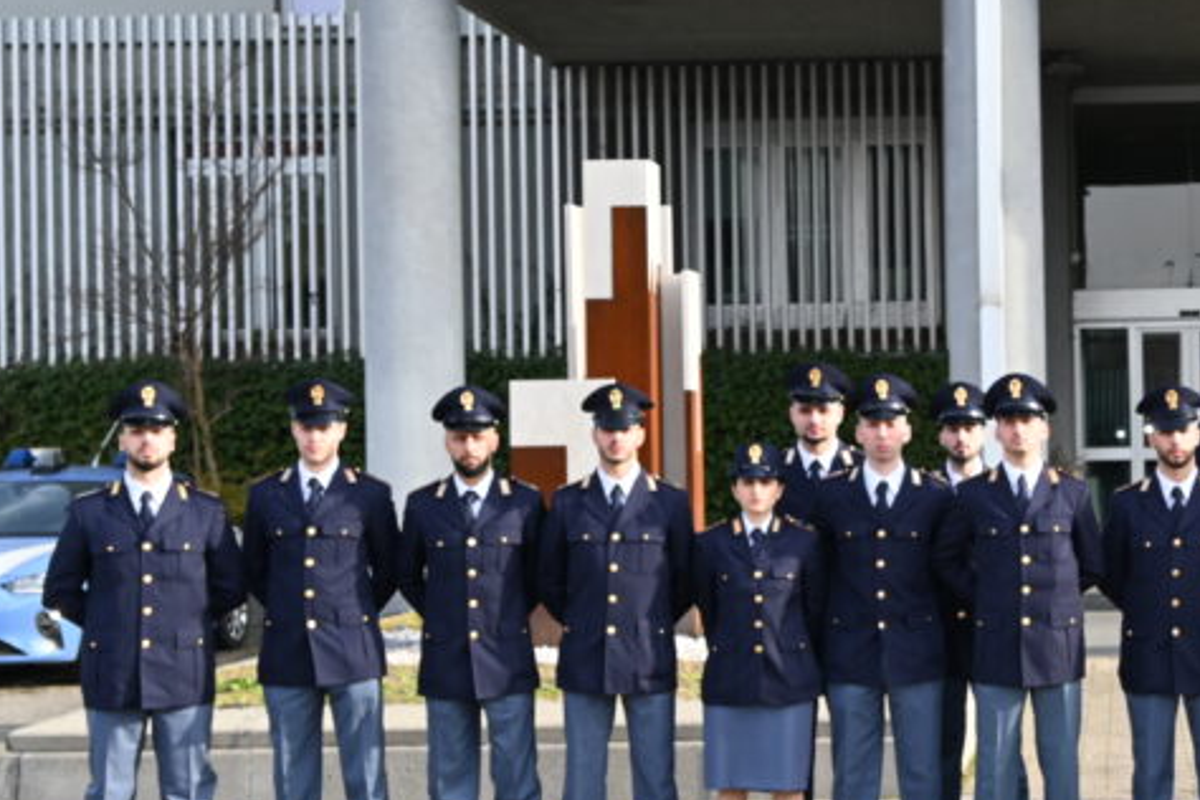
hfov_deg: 24.2
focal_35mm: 81
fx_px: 2702
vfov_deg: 16.8
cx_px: 1134
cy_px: 404
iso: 100
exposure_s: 1/125
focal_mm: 25
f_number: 5.6
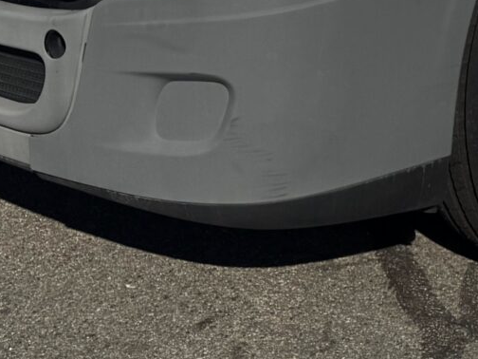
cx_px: 602
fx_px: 1685
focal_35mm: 122
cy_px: -470
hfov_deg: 15.5
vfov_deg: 10.6
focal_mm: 6.76
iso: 80
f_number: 1.78
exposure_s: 1/12346
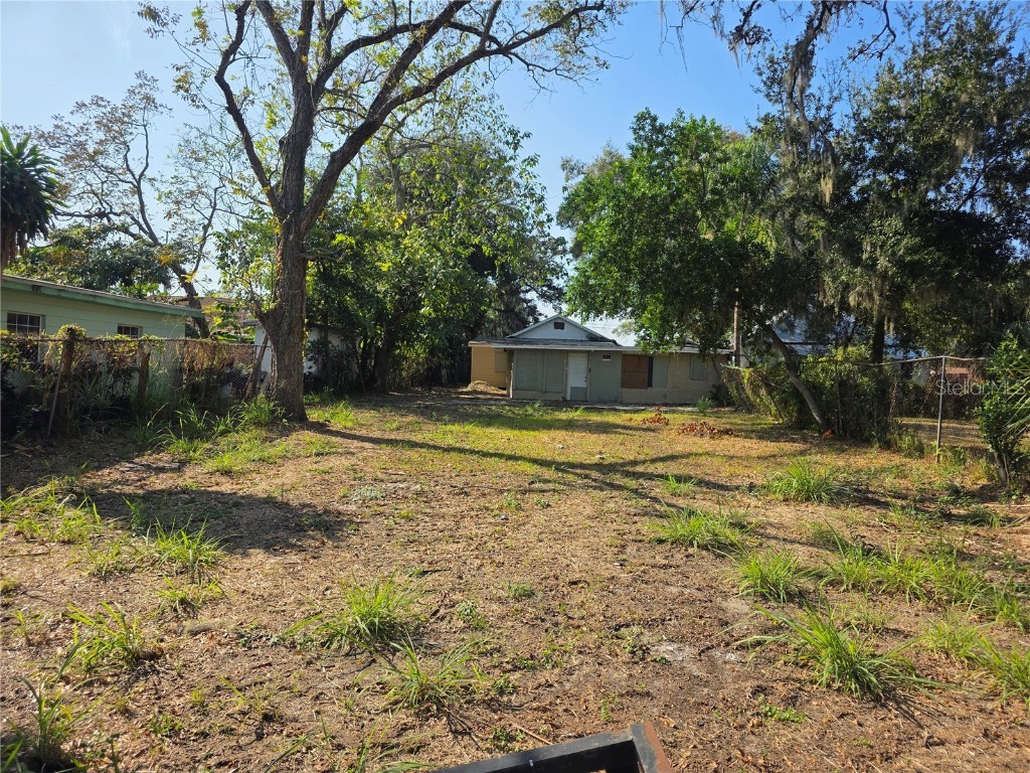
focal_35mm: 23
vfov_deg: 58.9
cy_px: 386
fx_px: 684
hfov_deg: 73.9
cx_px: 515
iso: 80
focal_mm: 6.3
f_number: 1.7
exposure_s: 1/4057
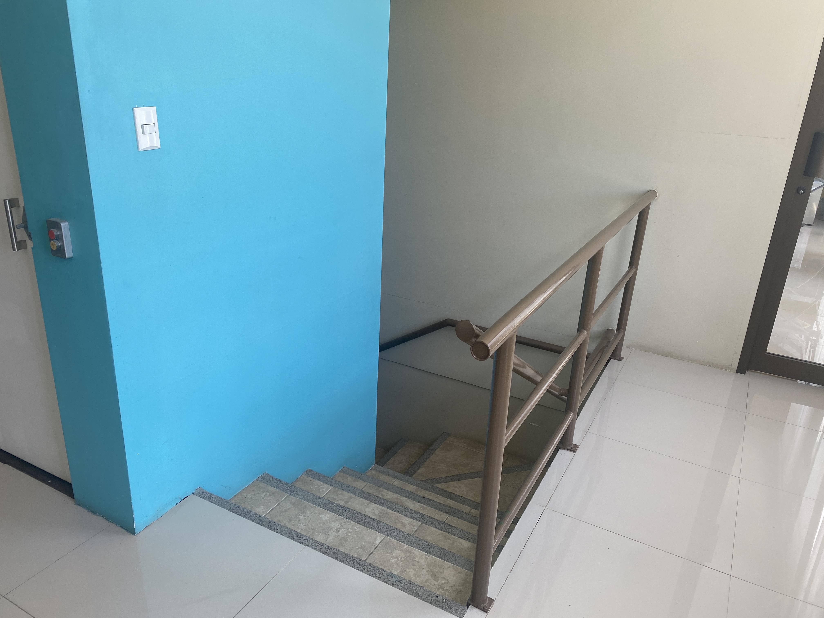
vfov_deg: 53.1
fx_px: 619
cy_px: 309
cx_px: 412
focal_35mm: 26
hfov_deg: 67.3
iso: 80
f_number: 1.8
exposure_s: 1/122
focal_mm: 4.25
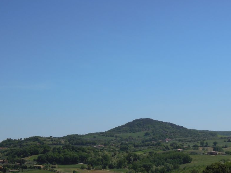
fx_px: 614
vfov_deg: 16.0
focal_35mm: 92
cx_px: 146
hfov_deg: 21.3
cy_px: 111
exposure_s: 1/1250
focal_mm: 12.5
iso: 160
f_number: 5
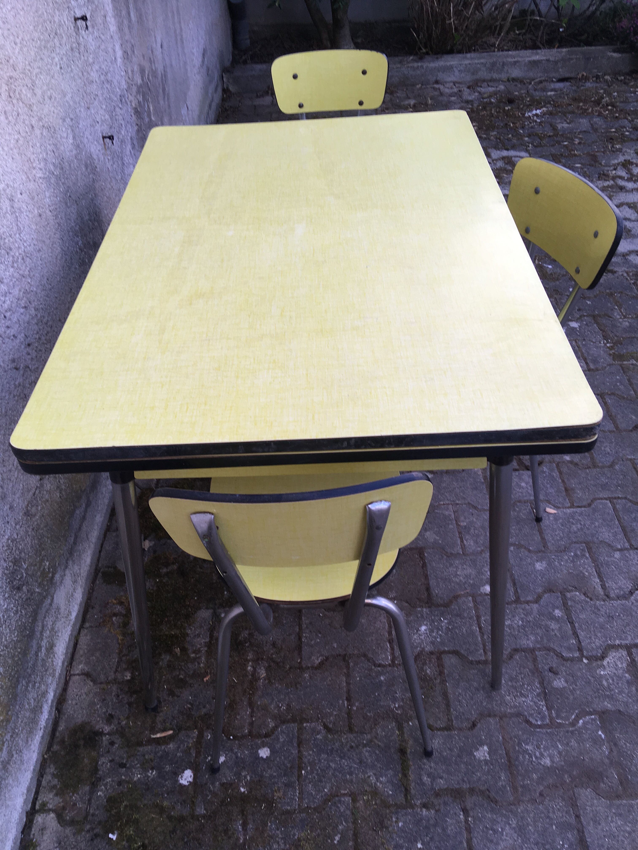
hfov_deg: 48.2
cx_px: 319
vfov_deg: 61.7
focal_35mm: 29
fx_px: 713
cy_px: 425
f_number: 2.2
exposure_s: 1/100
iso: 25
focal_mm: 4.15
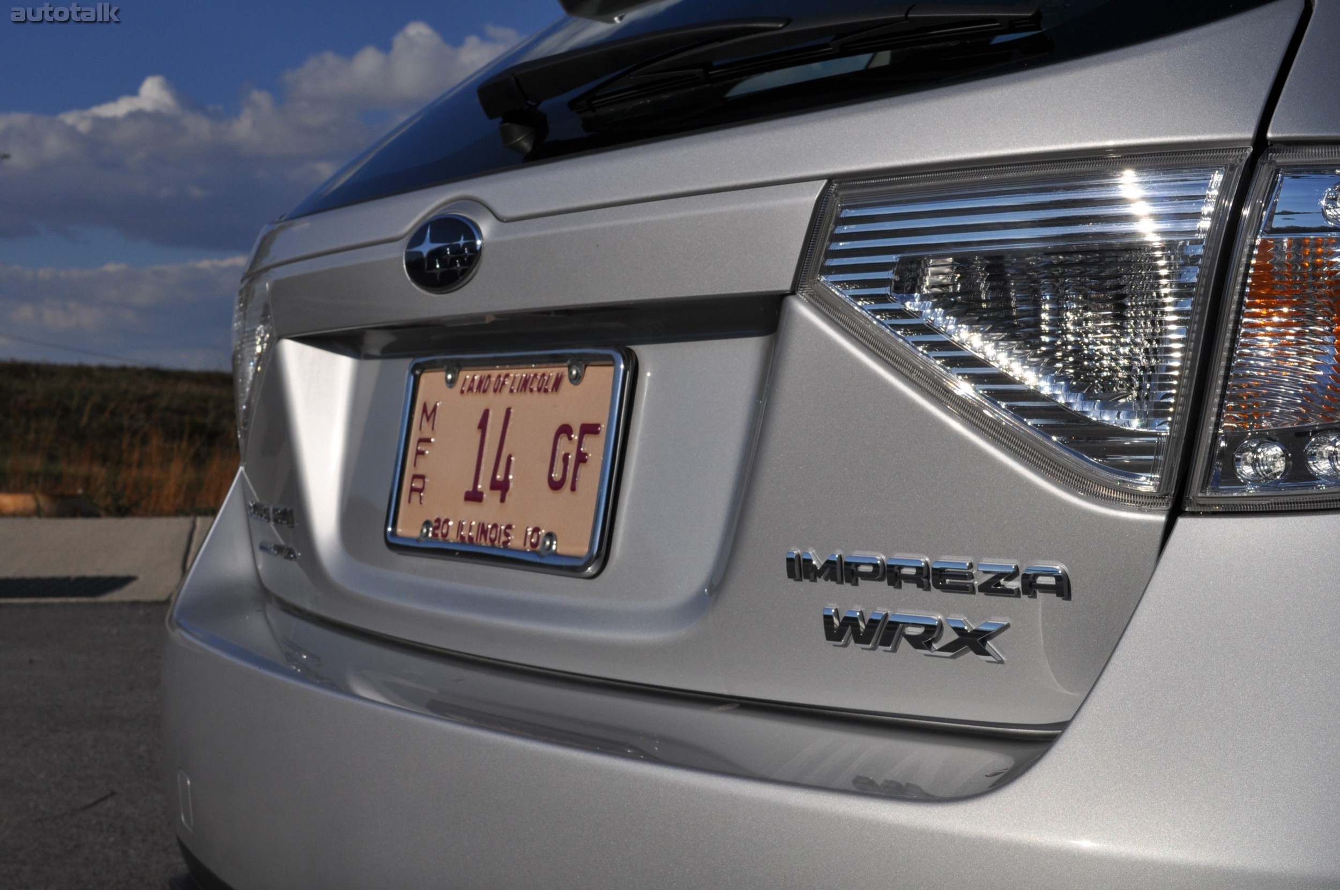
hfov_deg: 38.9
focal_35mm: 51
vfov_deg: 26.4
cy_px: 445
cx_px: 670
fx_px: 1896
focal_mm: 34
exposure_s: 1/800
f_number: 14
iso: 200
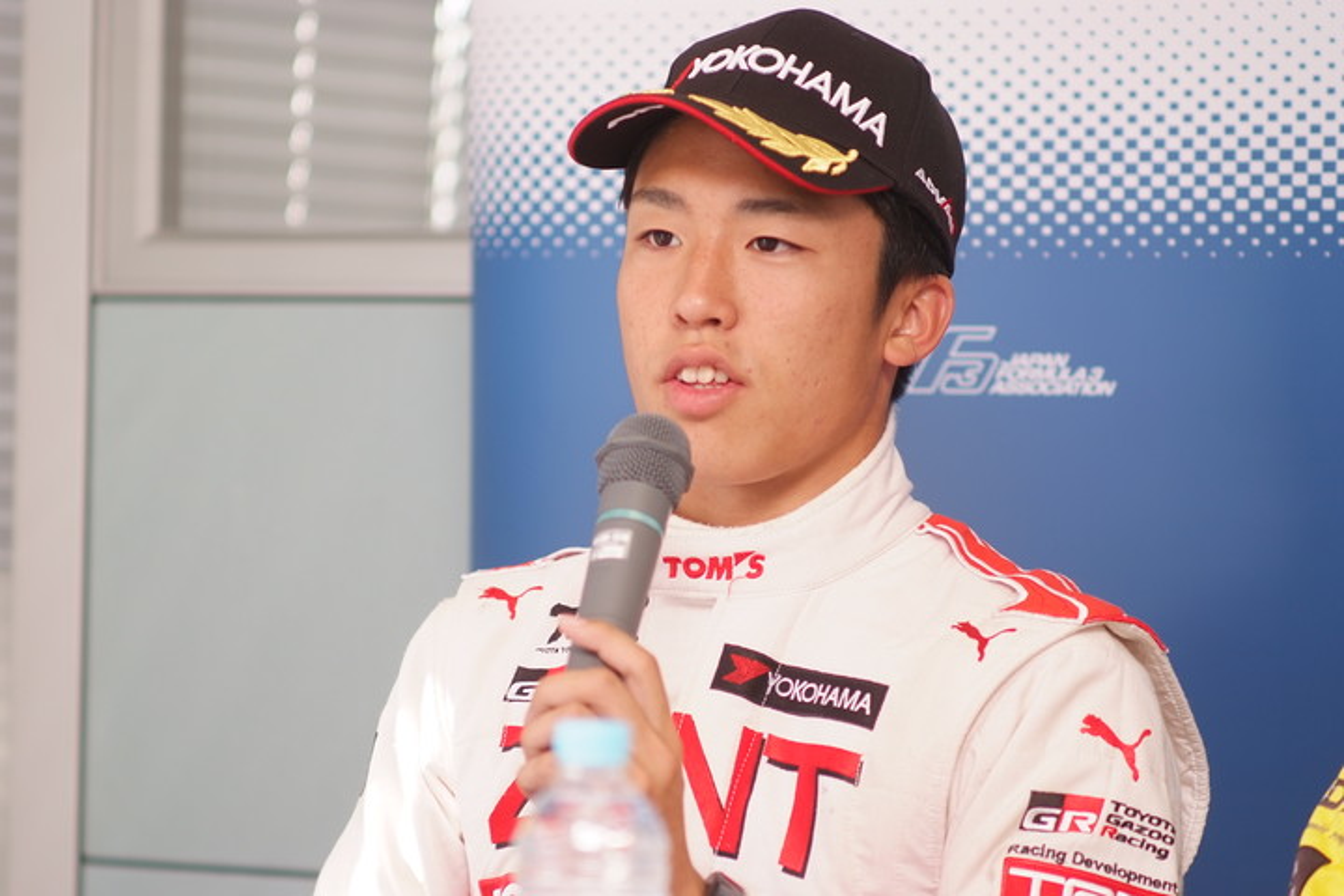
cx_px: 672
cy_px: 448
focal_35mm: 158
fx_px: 5898
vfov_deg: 8.7
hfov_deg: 13.0
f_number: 2.5
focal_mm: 105
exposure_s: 1/125
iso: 250
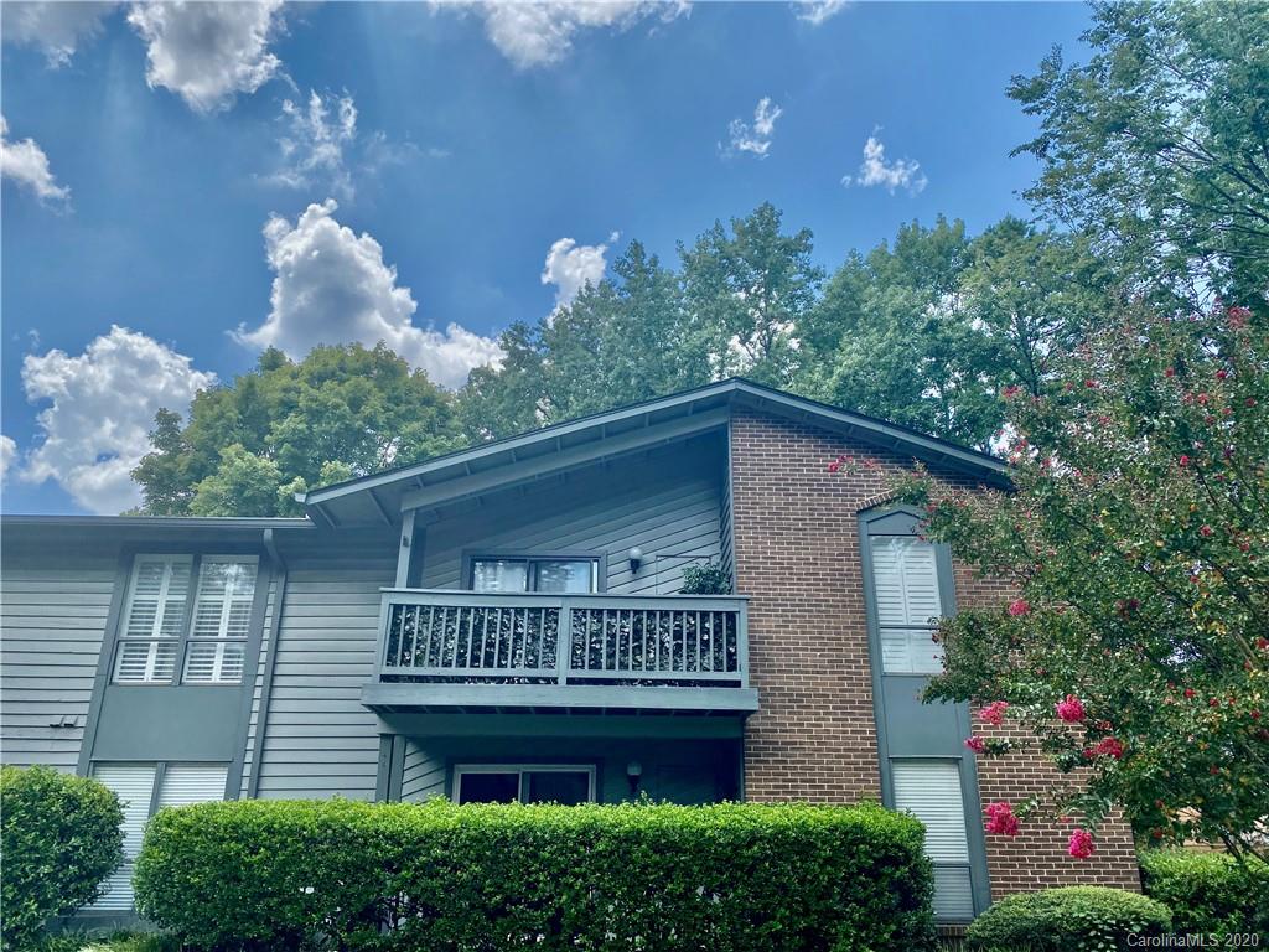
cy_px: 476
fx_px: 953
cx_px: 634
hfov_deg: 67.3
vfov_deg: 53.1
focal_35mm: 26
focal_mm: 4.25
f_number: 1.8
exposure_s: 1/2890
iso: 32
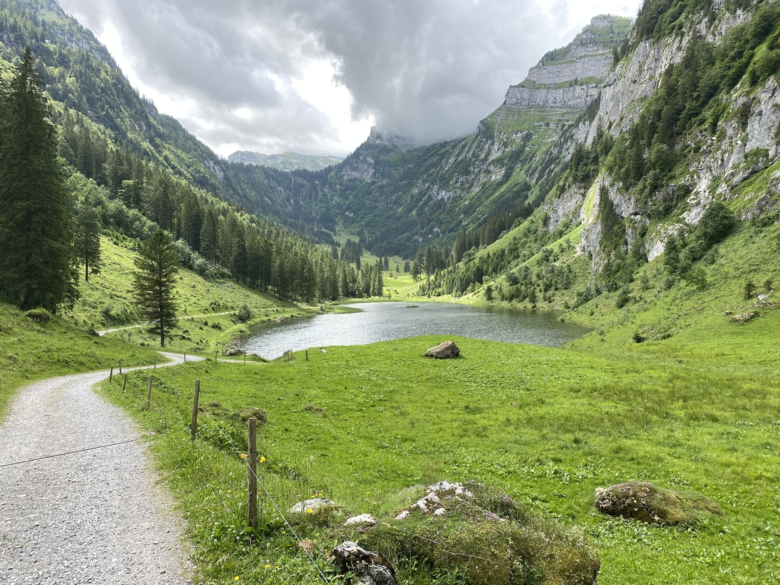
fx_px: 586
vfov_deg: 53.1
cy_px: 292
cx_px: 390
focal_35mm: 26
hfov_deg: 67.3
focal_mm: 4.25
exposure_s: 1/460
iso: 32
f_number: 1.8
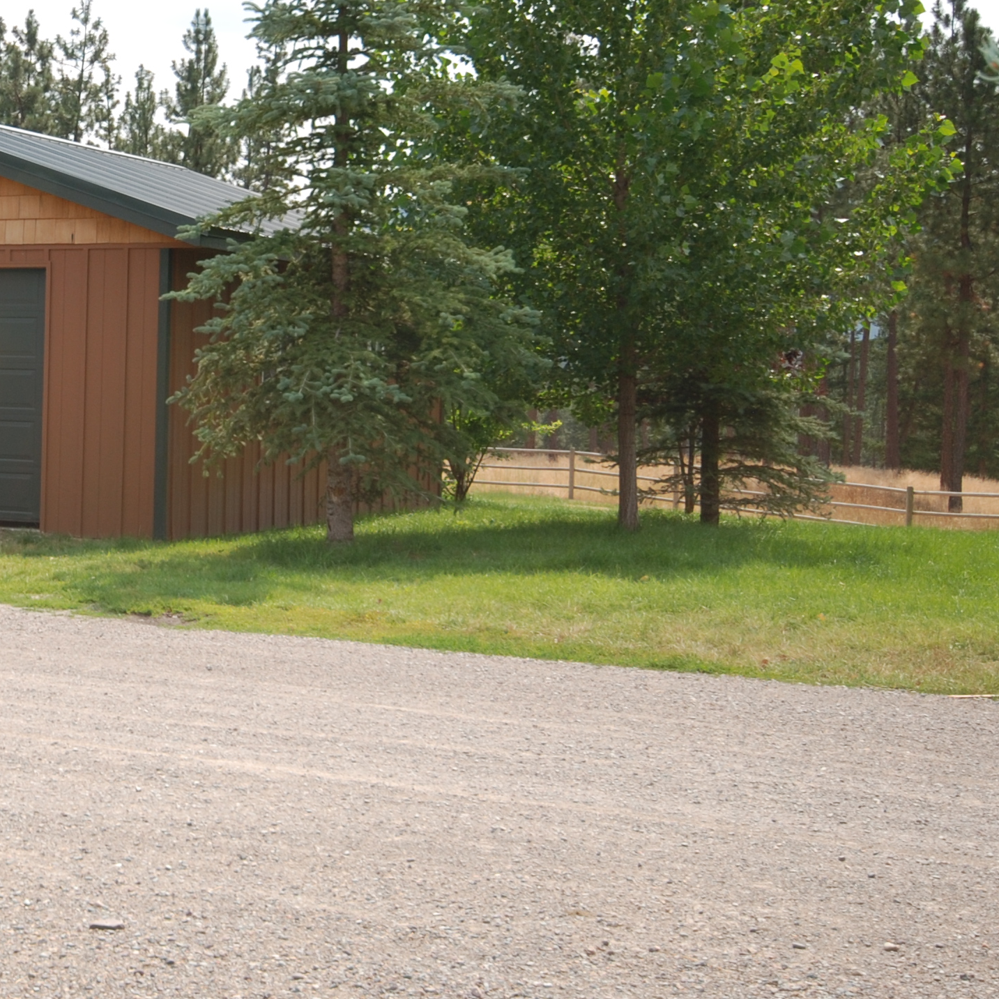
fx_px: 2253
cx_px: -30
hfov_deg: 23.8
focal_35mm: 69
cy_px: 344
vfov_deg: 24.9
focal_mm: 20
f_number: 6.3
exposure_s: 1/200
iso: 100
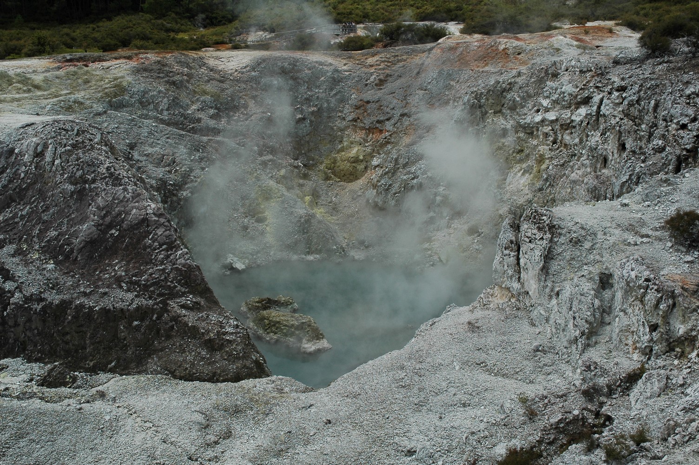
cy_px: 232
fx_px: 786
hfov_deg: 48.0
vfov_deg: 33.0
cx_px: 350
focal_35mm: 40
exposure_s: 1/320
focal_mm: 27
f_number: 10
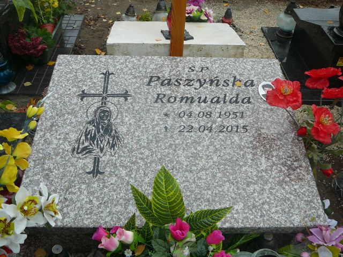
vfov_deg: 40.7
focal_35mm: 35
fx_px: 347
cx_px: 172
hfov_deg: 52.6
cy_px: 128
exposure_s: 1/125
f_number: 2.8
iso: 80
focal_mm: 5.2
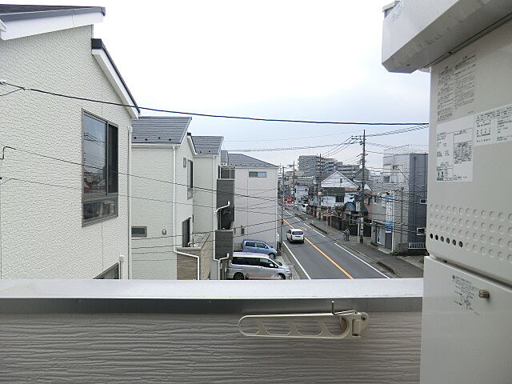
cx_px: 256
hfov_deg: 71.6
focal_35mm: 24
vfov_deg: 56.8
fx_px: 355
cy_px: 192
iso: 80
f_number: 3.2
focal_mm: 4.3
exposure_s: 1/800
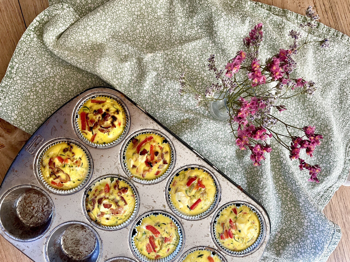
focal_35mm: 26
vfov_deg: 53.1
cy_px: 131
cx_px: 175
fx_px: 263
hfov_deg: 67.3
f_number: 1.6
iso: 125
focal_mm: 4.2
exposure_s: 1/62
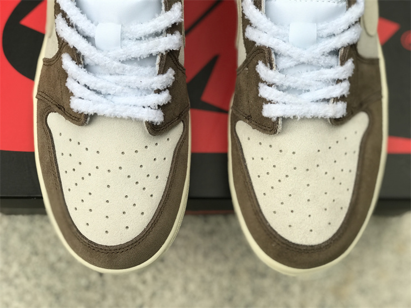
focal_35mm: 57
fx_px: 677
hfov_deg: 33.8
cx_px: 206
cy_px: 154
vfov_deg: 25.7
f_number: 2.8
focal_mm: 6.6
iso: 20
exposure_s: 1/100
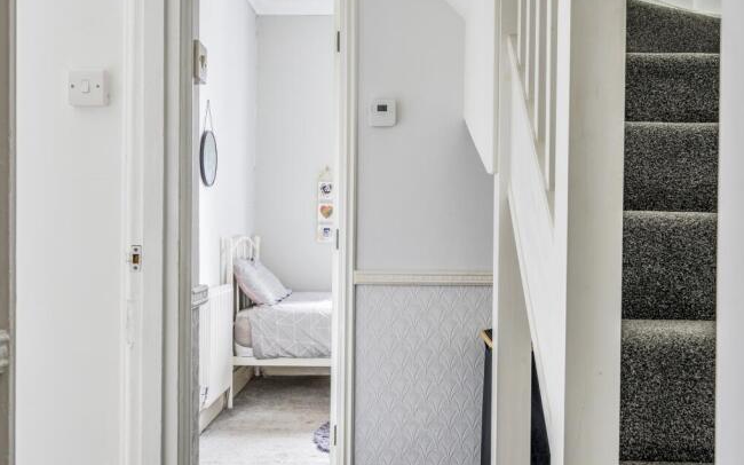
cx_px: 374
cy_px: 240
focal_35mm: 37
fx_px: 750
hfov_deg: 52.8
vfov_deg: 34.4
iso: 100
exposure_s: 13
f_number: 8
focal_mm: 24
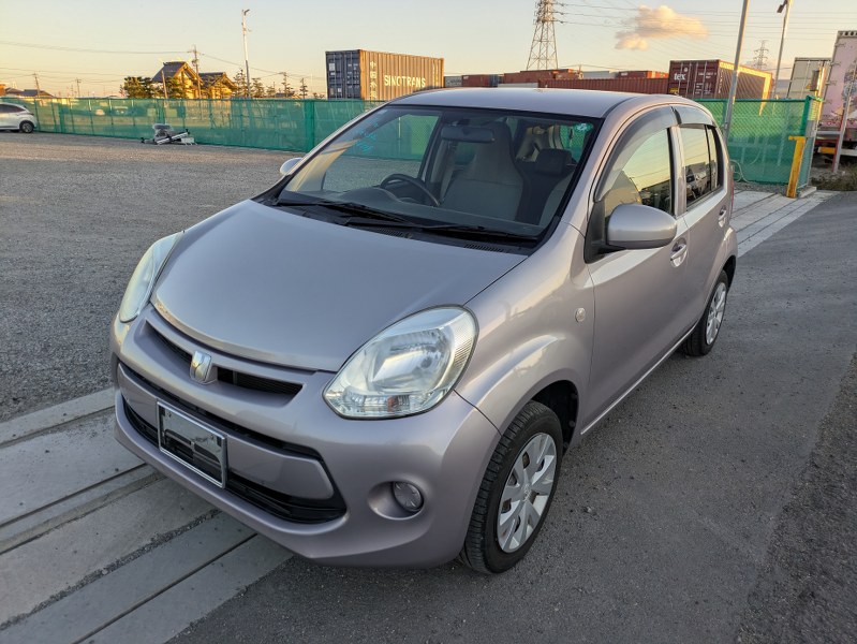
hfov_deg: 69.4
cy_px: 322
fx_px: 619
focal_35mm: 25
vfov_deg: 54.9
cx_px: 428
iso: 46
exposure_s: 1/411
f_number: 1.89
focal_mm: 5.43
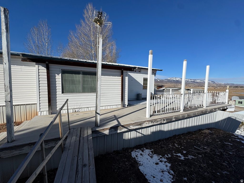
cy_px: 92
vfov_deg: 85.7
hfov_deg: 102.1
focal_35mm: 14
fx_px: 99
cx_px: 122
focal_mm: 2.22
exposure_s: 1/3906
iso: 32
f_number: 2.2
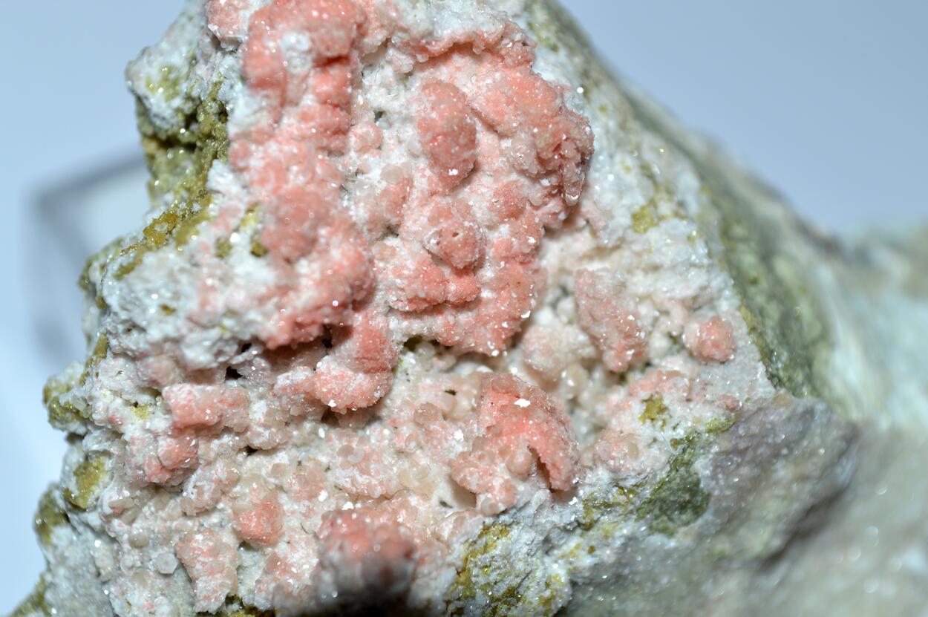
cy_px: 308
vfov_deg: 17.5
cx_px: 464
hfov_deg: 26.0
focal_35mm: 78
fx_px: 2009
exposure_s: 1/60
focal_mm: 52
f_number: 8
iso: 100
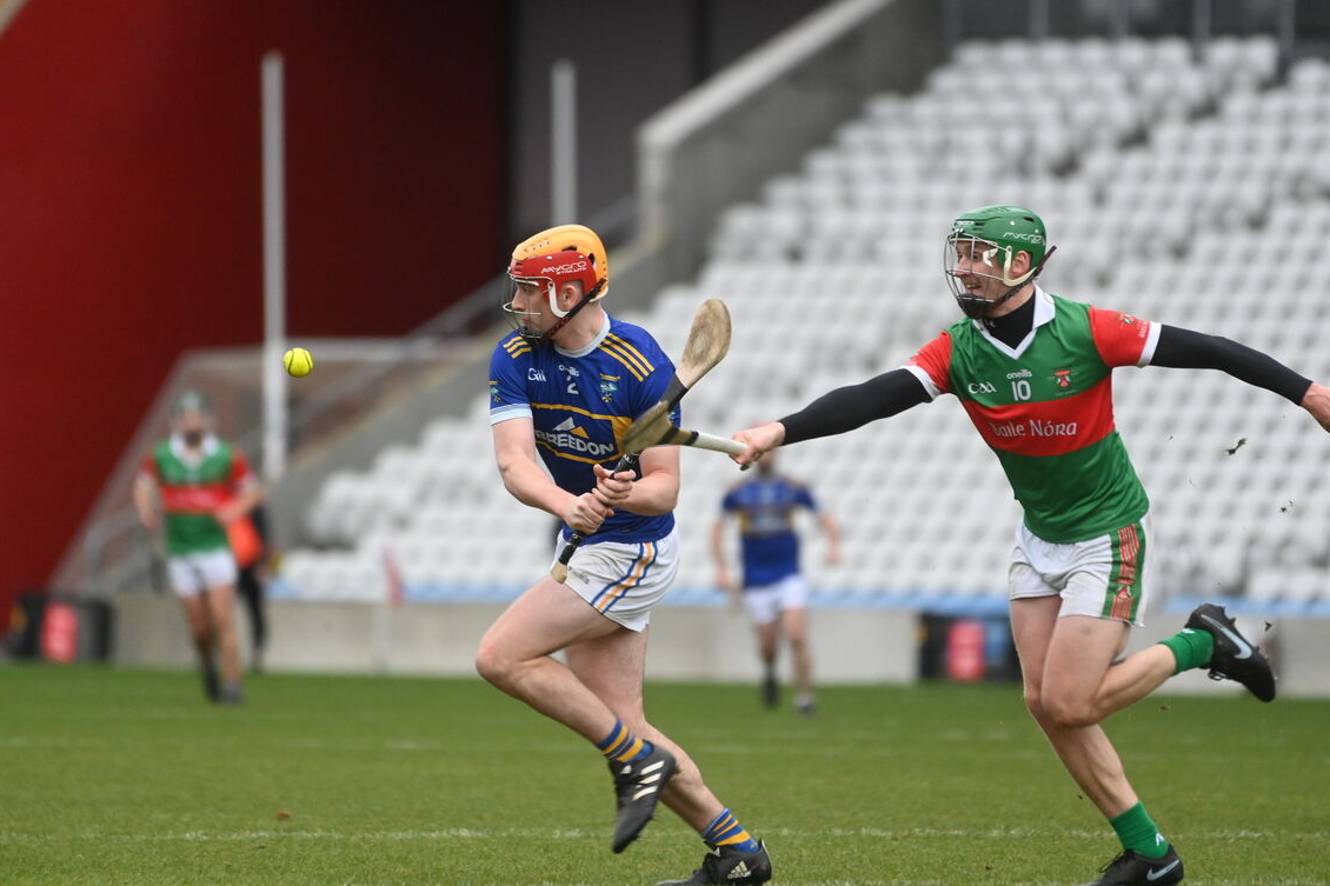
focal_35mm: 531
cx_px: 656
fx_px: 19613
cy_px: 432
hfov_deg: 3.9
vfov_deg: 2.6
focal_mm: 500
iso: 4000
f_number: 5.6
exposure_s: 1/800
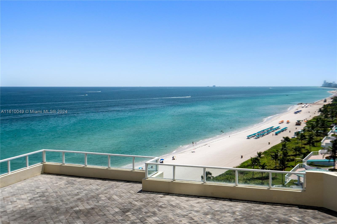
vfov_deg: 31.9
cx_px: 168
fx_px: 393
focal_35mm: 42
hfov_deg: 46.4
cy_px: 112
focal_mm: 28
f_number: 8
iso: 400
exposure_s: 1/2500
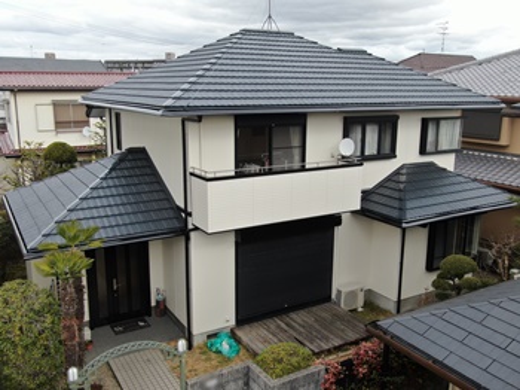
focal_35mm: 34
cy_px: 195
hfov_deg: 54.0
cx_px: 260
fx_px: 510
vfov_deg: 41.7
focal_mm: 5.82
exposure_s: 1/400
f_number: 3.2
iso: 100
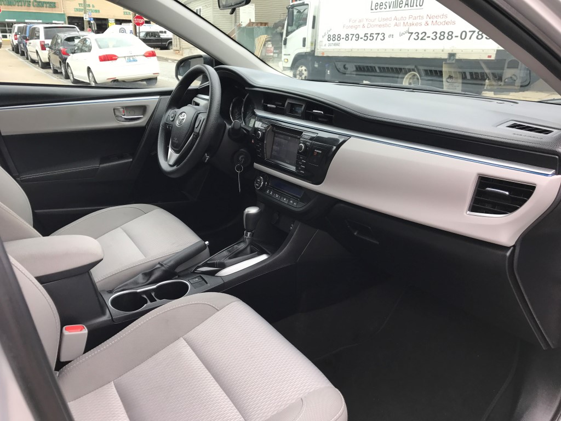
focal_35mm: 28
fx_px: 454
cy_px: 210
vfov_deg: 49.7
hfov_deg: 63.4
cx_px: 280
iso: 20
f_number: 1.8
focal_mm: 3.99
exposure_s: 1/206
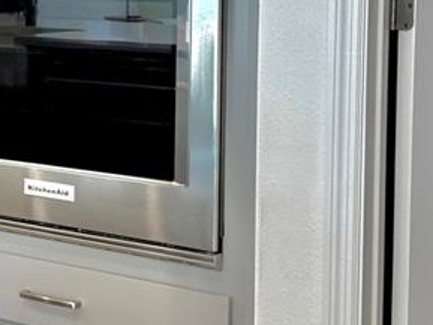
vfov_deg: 17.1
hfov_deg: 22.4
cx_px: 30
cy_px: 18
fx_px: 1064
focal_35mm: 85
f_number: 1.78
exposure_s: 1/120
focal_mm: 6.76
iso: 80
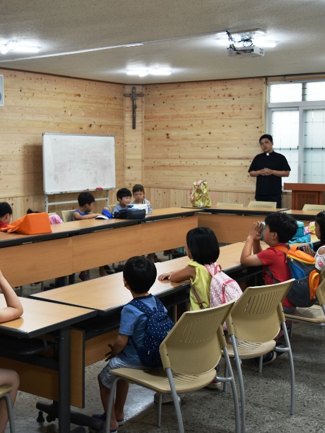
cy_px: 213
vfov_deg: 36.2
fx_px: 663
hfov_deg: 27.2
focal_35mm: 53
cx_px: 91
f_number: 4
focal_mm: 24
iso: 400
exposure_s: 1/60
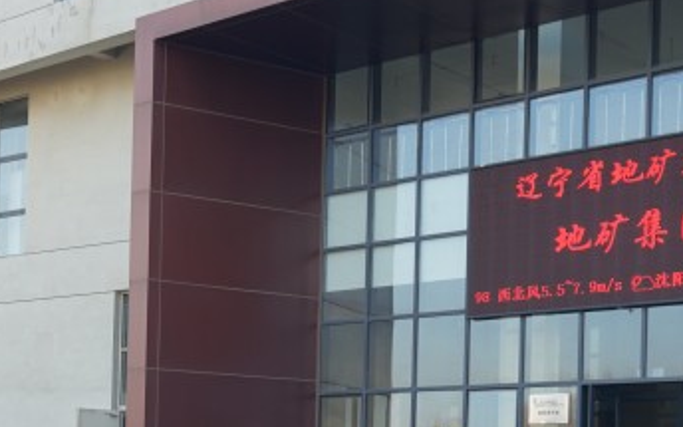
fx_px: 1322
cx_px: 212
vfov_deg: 17.7
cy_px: 472
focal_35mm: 71
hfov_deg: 28.7
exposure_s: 1/80
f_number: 5.6
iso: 100
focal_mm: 30
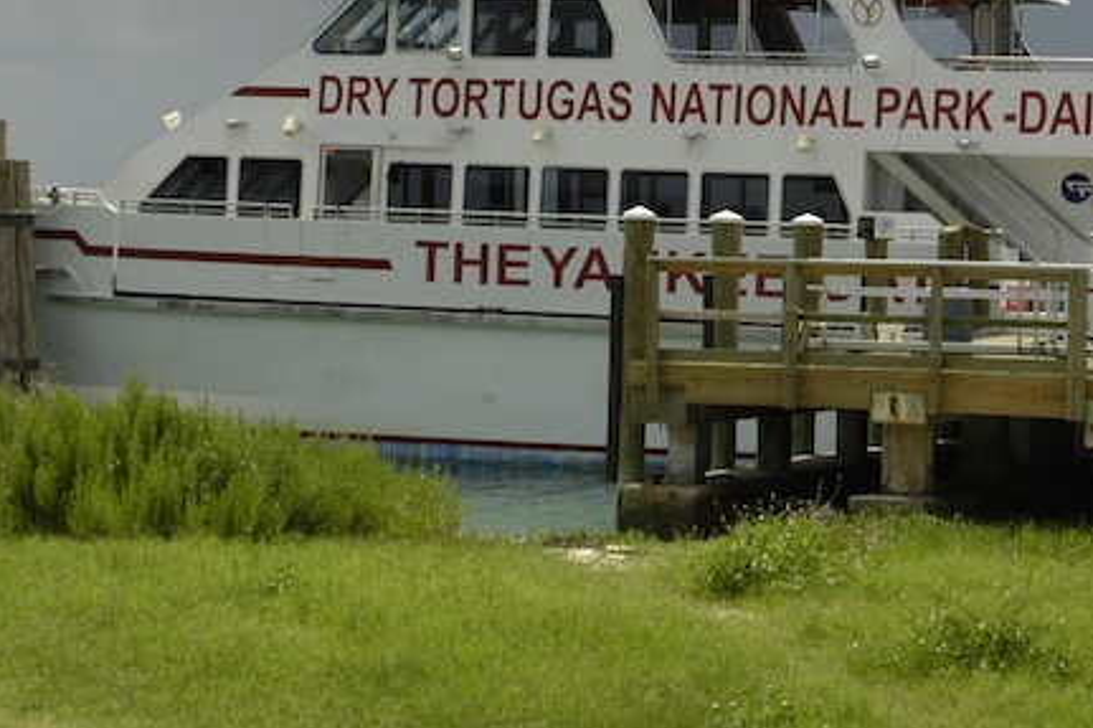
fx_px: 3460
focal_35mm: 114
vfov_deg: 12.0
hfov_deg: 17.8
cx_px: 827
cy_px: 192
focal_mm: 32
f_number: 9
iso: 200
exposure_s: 1/320
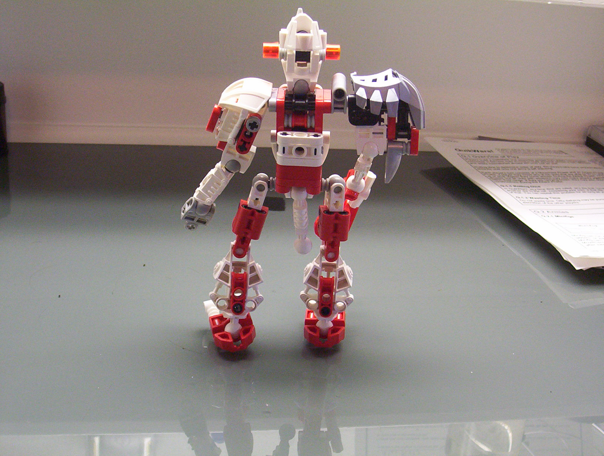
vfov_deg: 27.1
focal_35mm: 54
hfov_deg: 35.5
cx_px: 302
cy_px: 228
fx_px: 944
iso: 200
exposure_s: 1/38
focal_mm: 7.1
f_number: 2.97
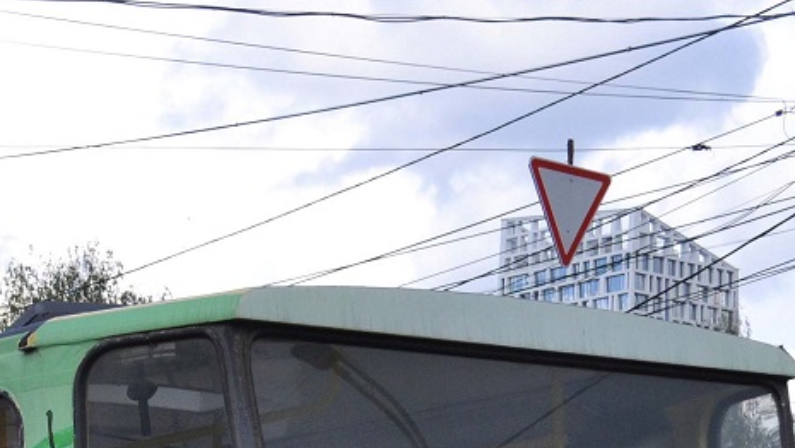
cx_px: -88
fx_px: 2763
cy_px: 734
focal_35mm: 131
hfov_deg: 15.9
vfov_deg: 9.0
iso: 400
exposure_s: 1/1250
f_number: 5.6
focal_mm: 26
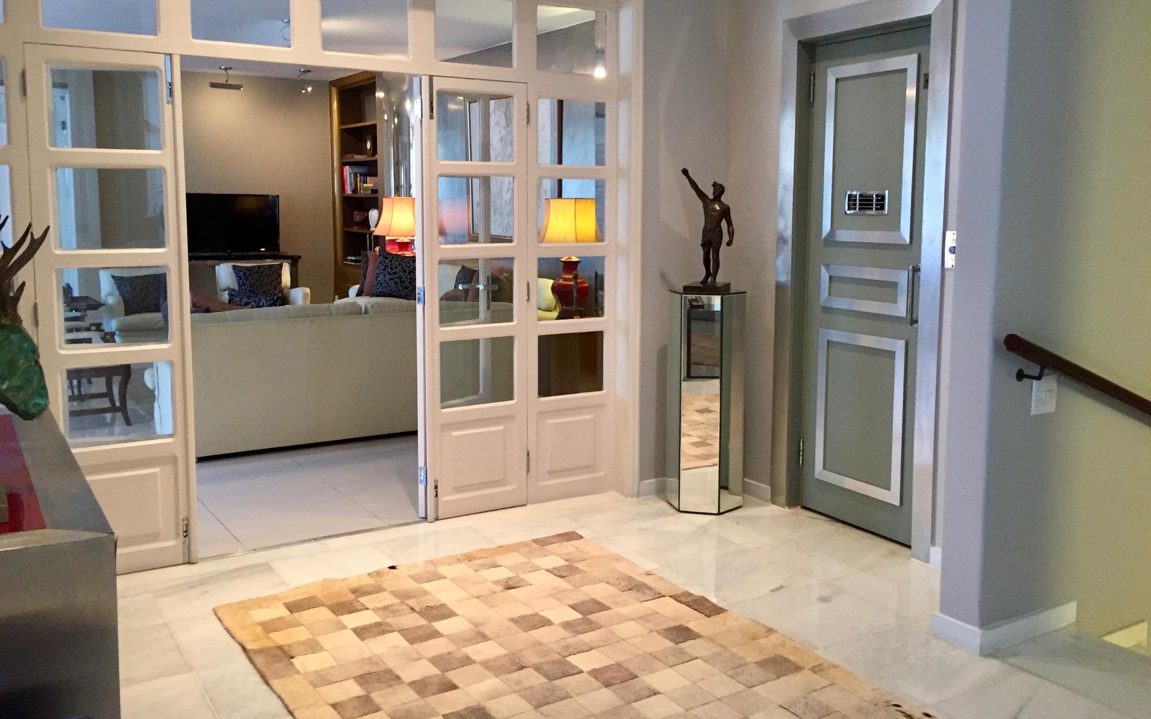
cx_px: 592
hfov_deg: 59.6
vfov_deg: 39.4
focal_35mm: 32
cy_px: 313
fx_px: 1004
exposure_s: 1/30
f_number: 2.2
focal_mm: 4.15
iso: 200
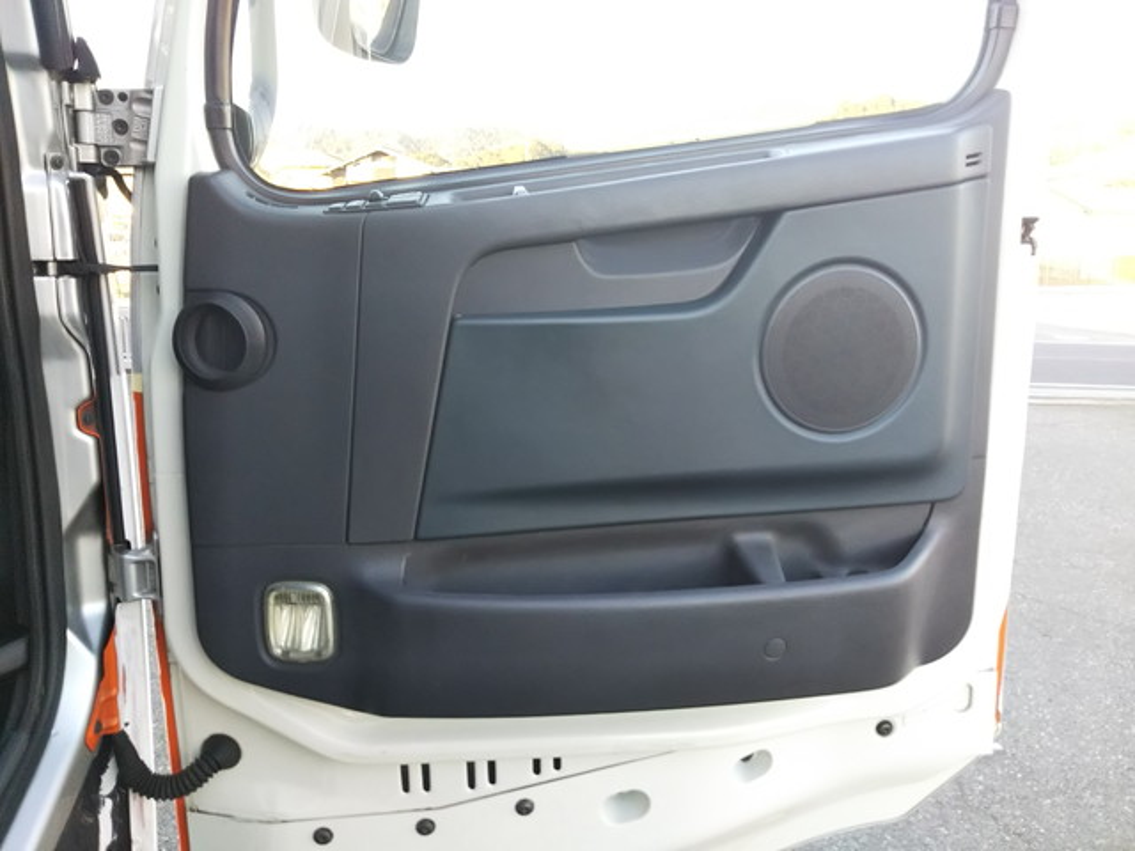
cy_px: 426
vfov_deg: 46.8
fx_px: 984
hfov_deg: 60.0
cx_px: 568
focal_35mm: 30
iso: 64
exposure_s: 1/120
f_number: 2.2
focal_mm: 4
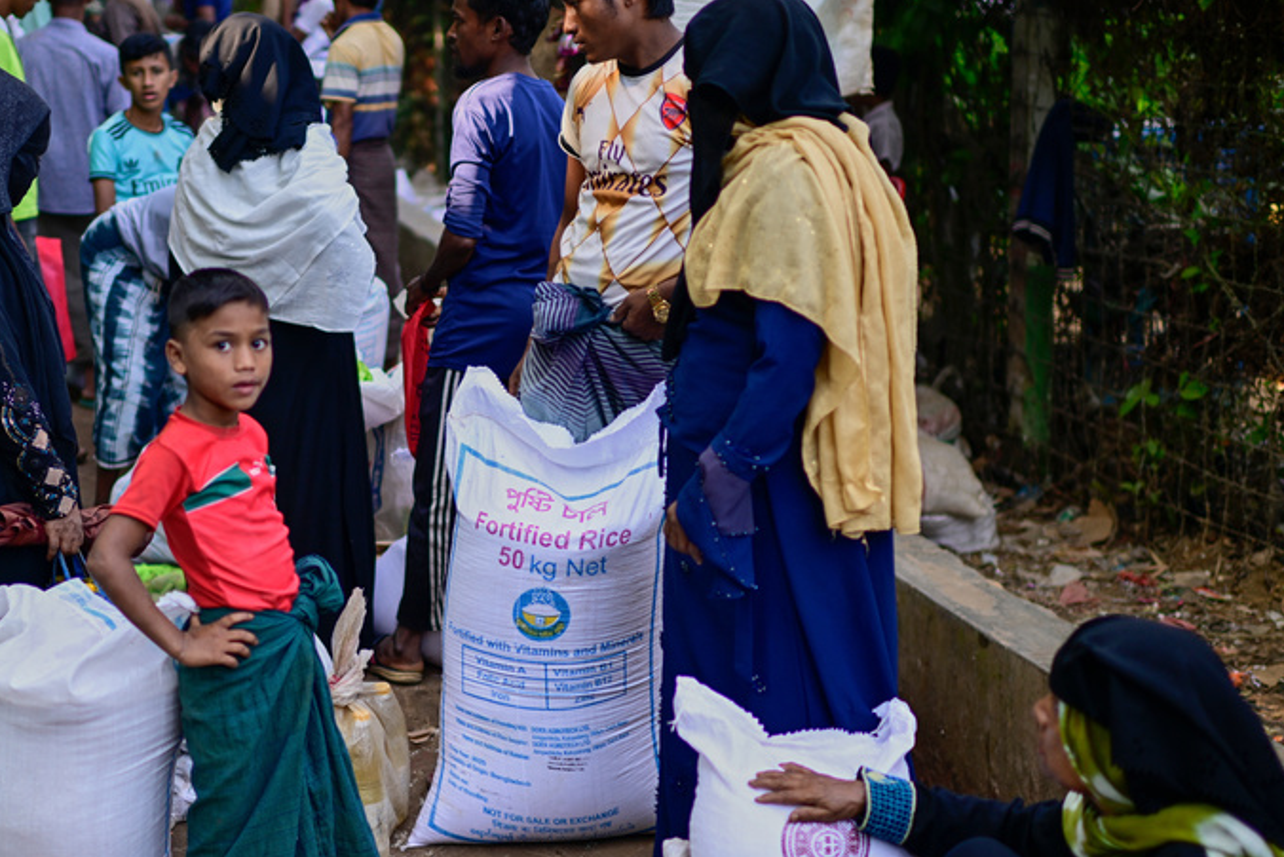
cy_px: 459
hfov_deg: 37.1
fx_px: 1891
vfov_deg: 25.5
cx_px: 431
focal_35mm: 53
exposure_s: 1/400
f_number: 1.4
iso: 100
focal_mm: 35
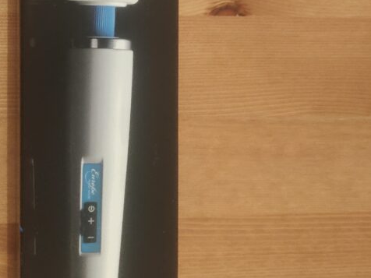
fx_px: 450
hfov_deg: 42.6
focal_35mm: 42
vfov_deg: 33.3
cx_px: 69
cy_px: 51
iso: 2000
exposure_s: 1/17
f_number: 1.7
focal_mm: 4.25
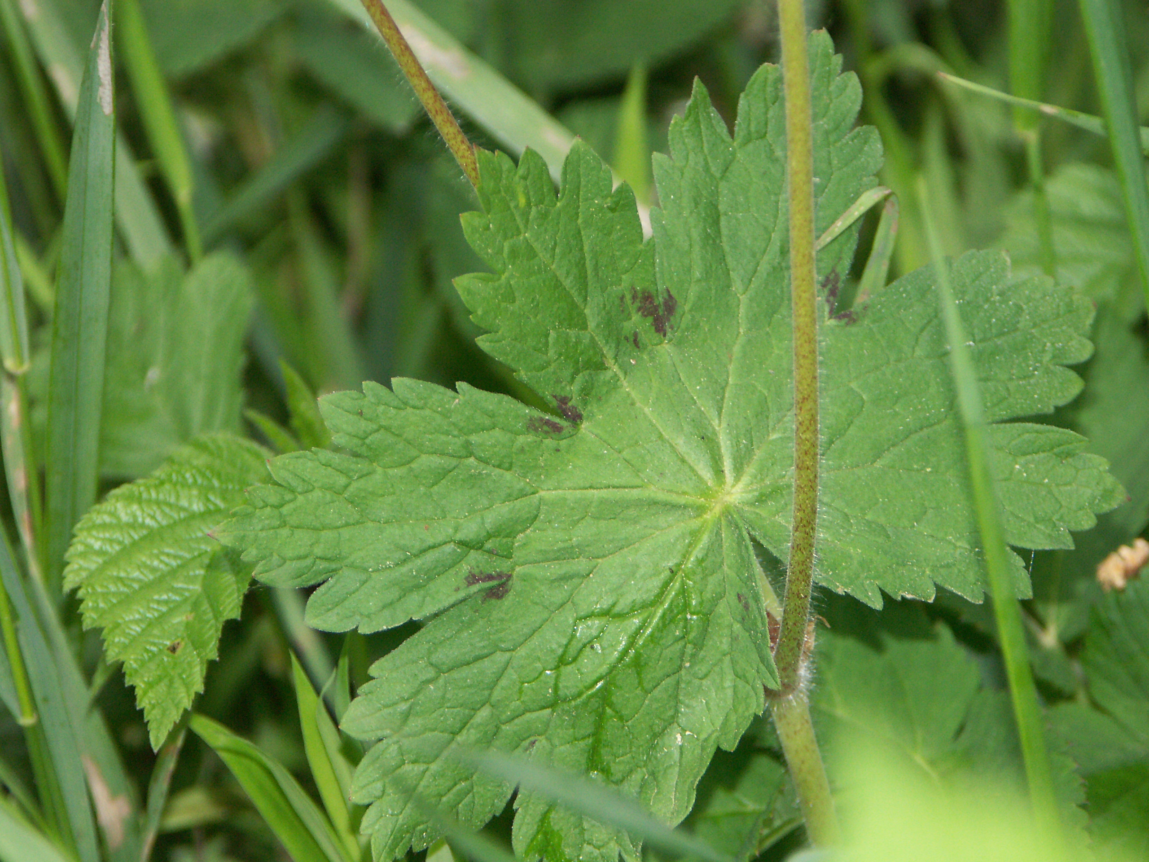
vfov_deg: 7.4
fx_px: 6639
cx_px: 574
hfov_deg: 9.9
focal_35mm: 200
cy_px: 431
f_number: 3.5
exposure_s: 1/400
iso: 200
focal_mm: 50.69
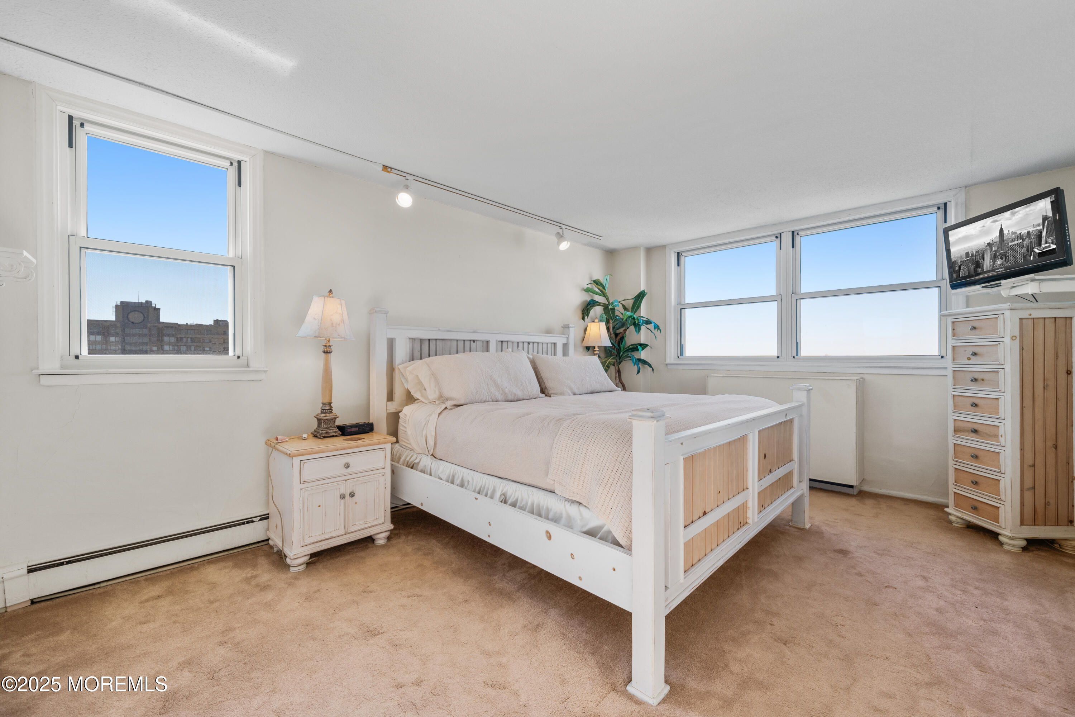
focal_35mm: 14
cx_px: 538
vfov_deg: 81.2
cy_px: 358
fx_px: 418
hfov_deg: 104.3
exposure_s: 1/30
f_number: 8
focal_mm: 14
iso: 1000
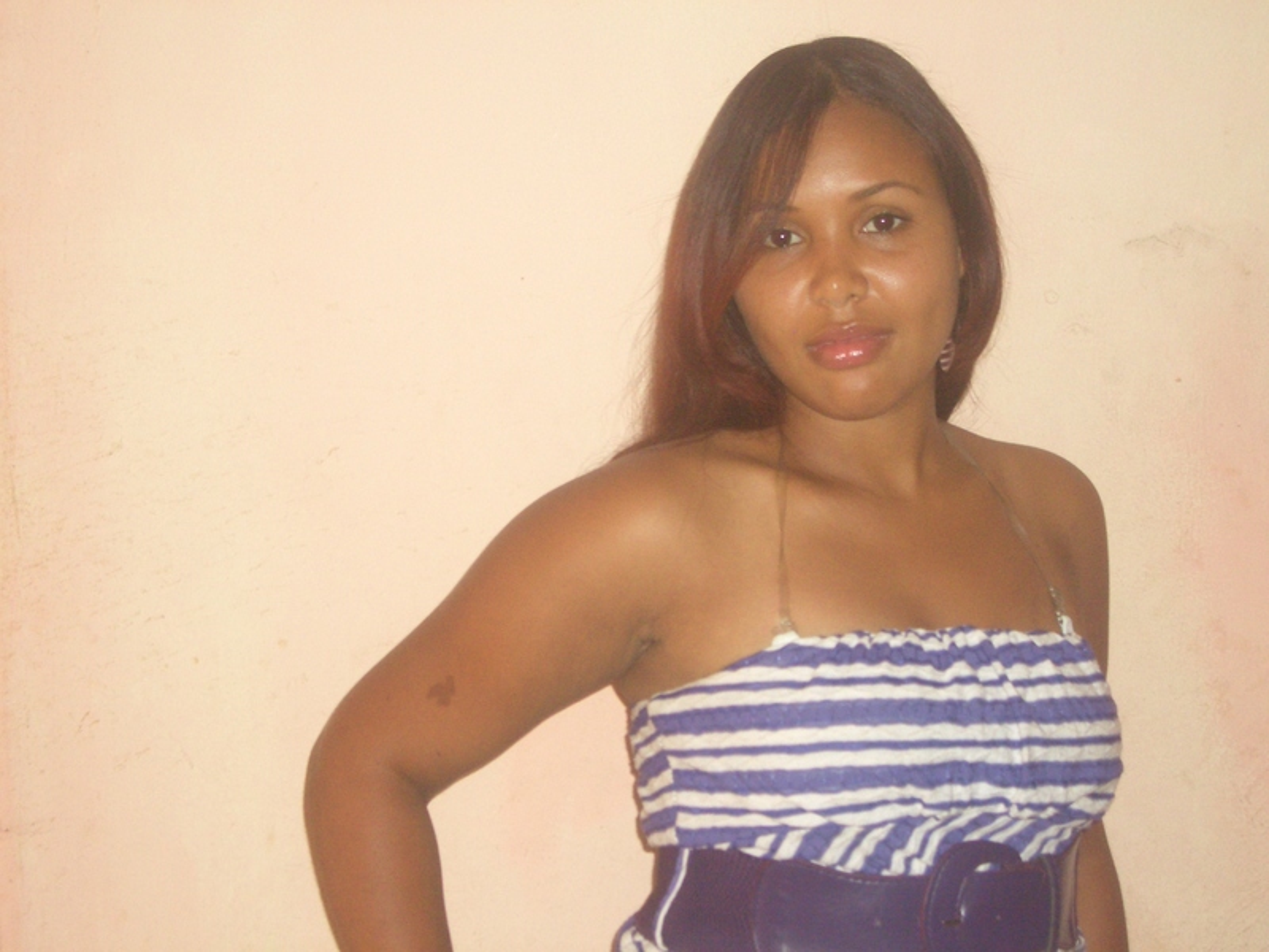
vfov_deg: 23.7
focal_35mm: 62
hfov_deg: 31.2
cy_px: 476
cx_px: 634
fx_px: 2273
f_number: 3.5
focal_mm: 10.2
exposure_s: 1/60
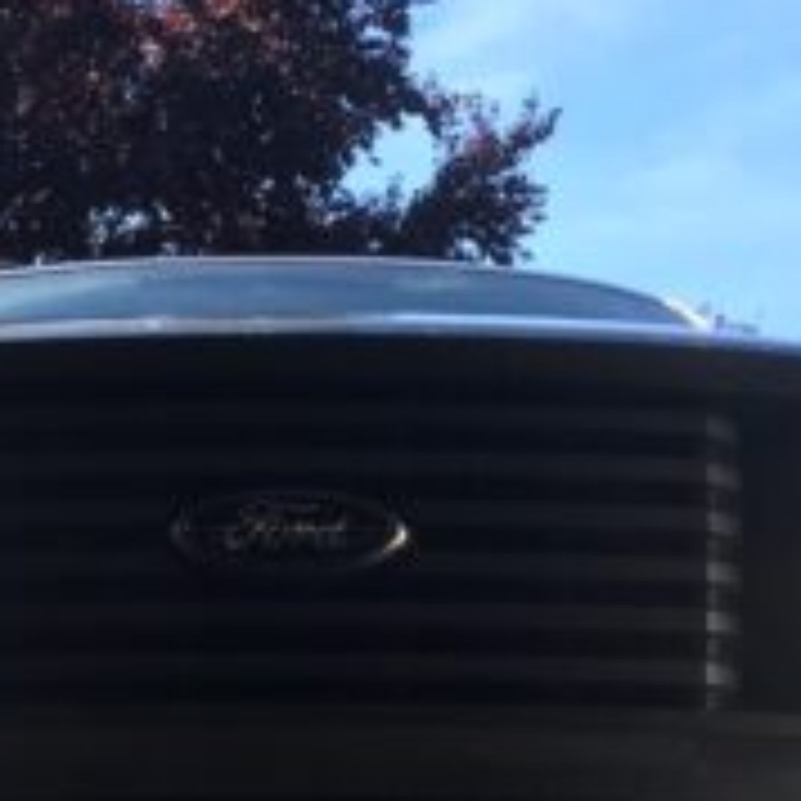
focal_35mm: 101
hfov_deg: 17.2
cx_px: 230
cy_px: 992
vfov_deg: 16.4
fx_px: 2644
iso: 25
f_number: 2.2
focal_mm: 4.15
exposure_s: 1/625
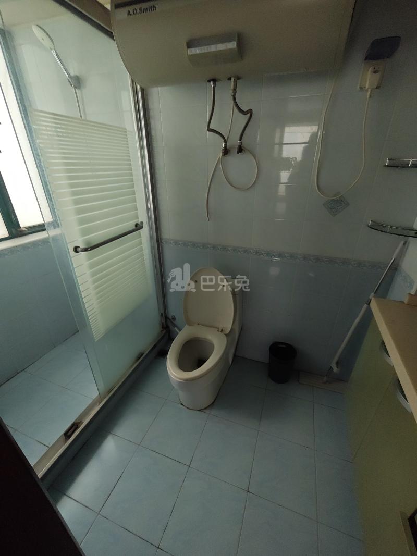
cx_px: 208
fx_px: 241
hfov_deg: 81.7
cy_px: 278
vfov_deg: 98.2
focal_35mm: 15
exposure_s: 1/100
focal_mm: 1.91
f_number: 2.2
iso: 64
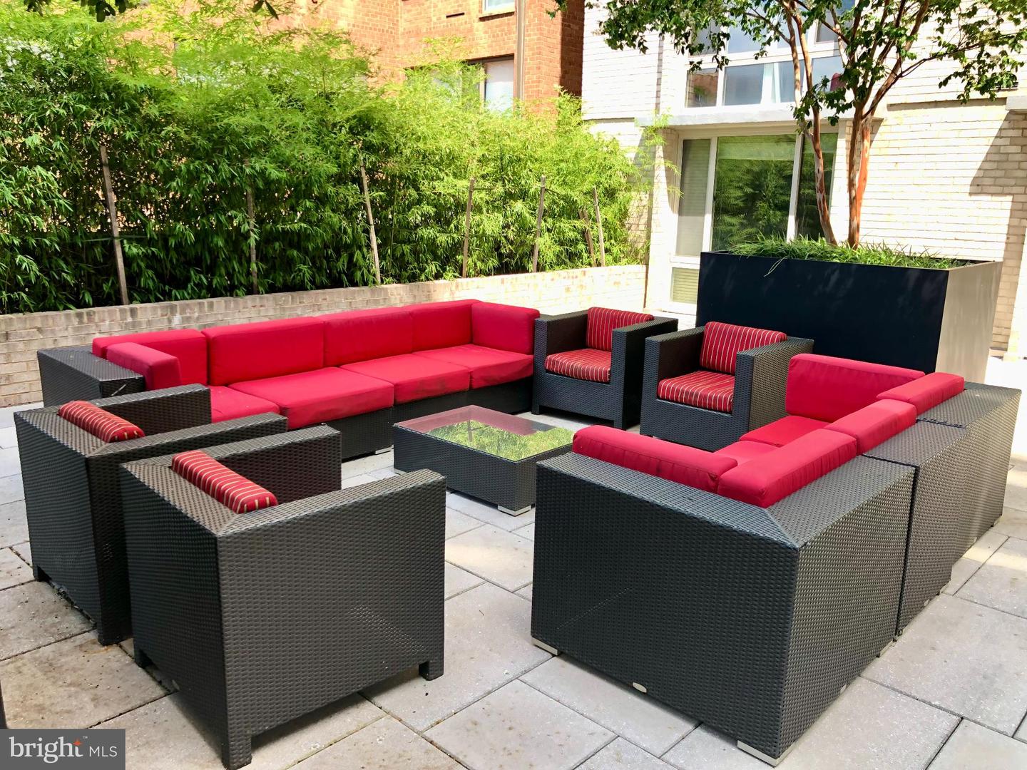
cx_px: 514
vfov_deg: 49.7
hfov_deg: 63.4
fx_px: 831
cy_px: 385
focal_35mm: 28
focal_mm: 4
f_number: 1.8
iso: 40
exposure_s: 1/120
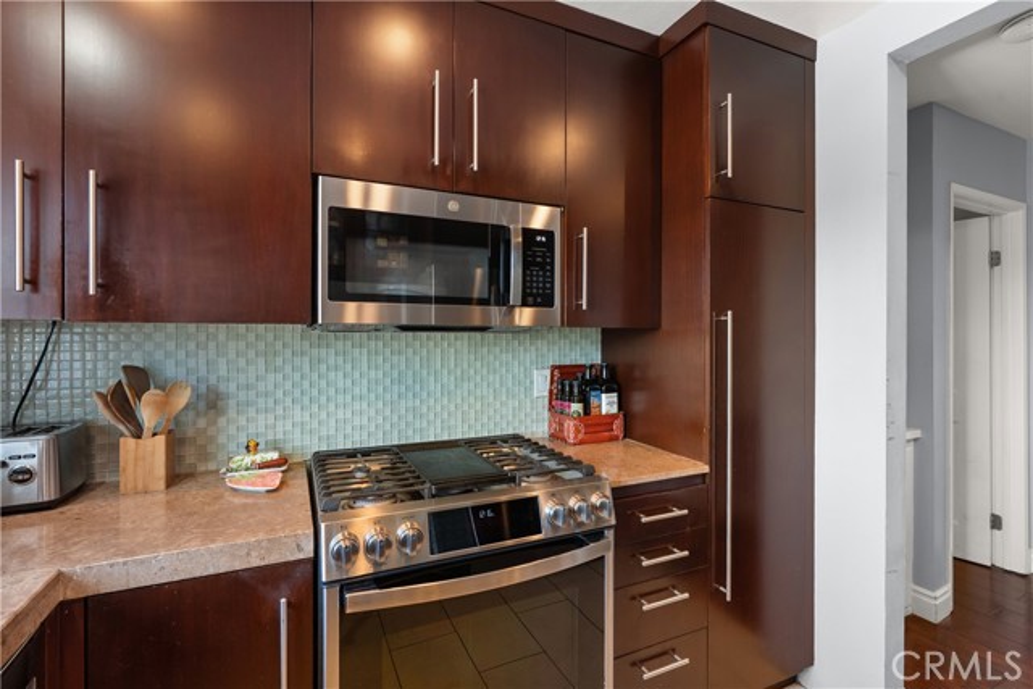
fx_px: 459
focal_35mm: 16
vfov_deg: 73.8
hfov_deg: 96.7
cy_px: 344
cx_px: 516
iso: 640
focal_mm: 16
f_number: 9
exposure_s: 1/8
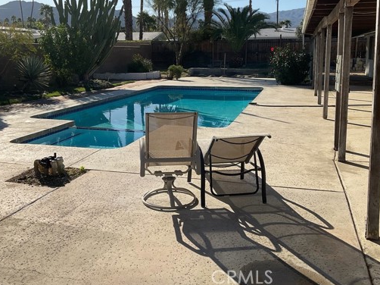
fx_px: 406
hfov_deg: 50.2
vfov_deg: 38.4
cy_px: 106
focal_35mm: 37
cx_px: 185
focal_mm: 3
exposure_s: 1/3534
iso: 20
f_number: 1.8
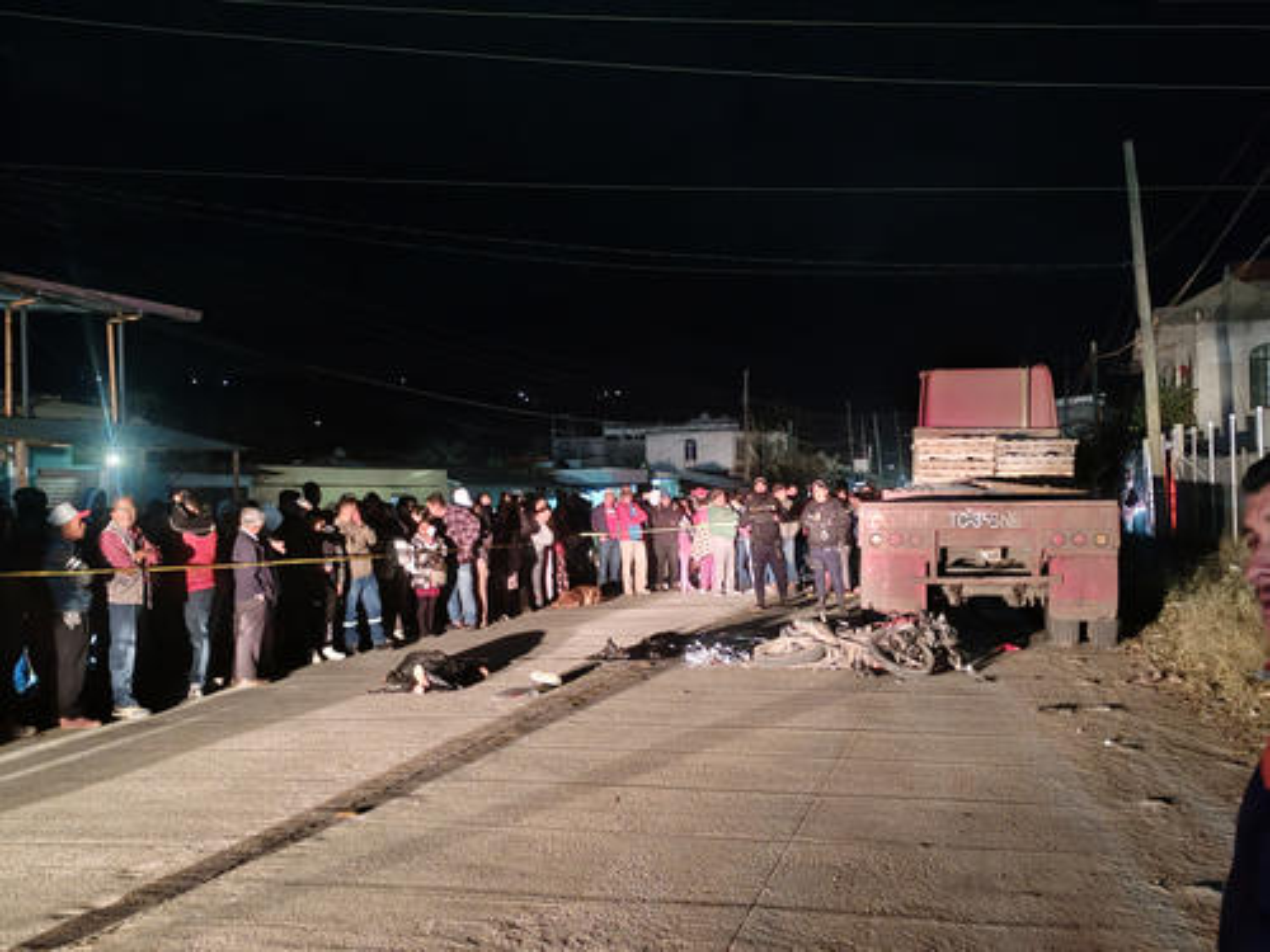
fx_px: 1504
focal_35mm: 41
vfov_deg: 35.1
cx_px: 635
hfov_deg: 45.8
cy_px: 476
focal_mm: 6.12
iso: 8000
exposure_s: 1/17
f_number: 1.9
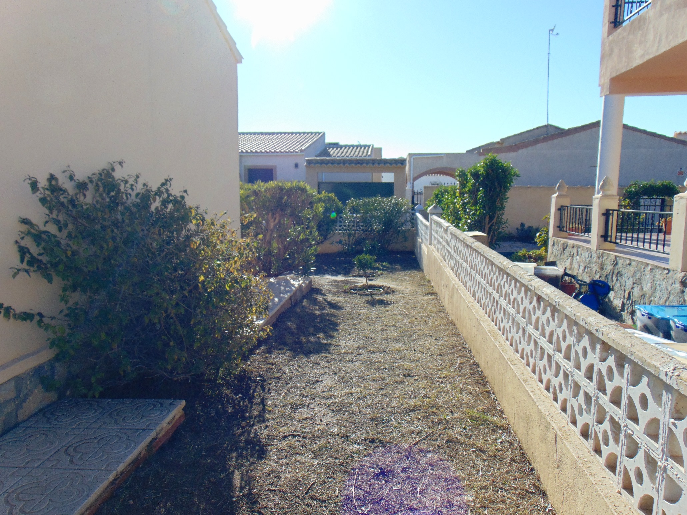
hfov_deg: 69.4
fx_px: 496
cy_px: 258
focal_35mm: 25
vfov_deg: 54.9
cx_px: 344
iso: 80
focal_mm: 4.5
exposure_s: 1/200
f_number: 7.7
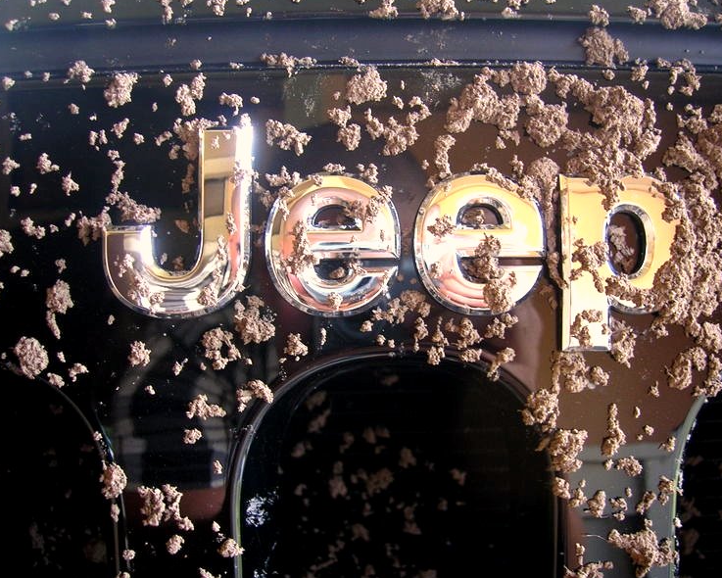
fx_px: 769
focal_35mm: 36
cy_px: 288
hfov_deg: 50.2
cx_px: 385
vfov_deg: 41.2
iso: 50
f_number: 2.9
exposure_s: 1/9
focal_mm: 5.7
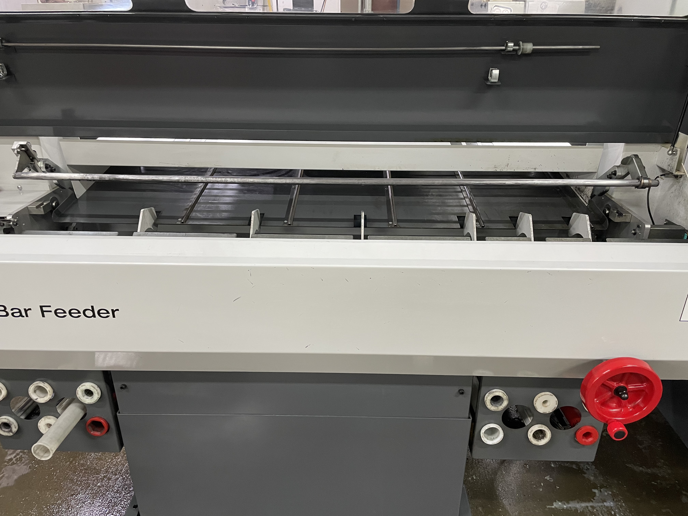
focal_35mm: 26
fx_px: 517
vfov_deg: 53.1
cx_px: 344
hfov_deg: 67.3
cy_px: 258
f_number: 1.6
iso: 250
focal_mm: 4.2
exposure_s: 1/60
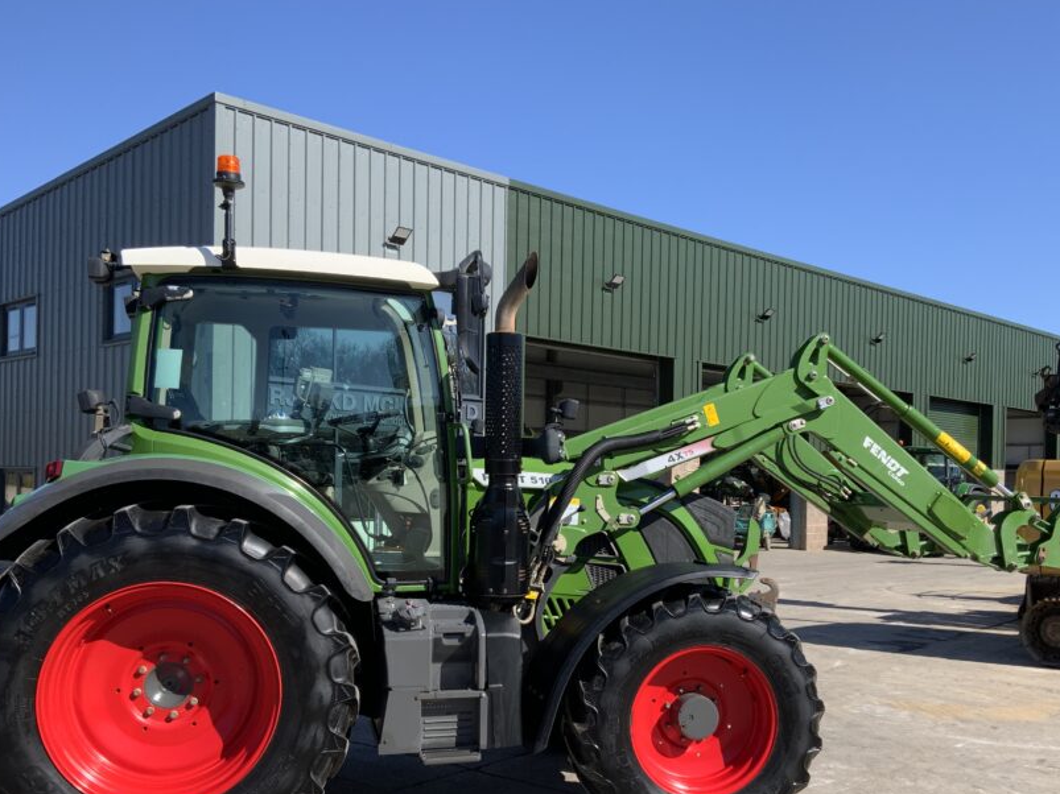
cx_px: 553
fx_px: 1133
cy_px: 493
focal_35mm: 37
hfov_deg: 50.1
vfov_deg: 38.4
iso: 16
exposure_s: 1/1221
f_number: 1.8
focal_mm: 3
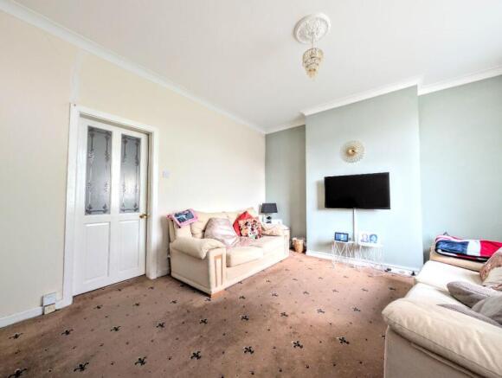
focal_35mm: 12
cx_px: 251
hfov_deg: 110.4
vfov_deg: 94.7
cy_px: 189
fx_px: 174
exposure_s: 1/15
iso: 97
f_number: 1.7
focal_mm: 2.02
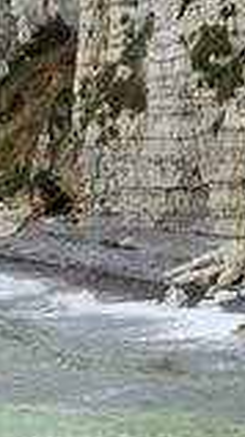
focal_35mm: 513
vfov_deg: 4.2
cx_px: -25
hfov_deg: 2.4
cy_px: 96
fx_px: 5947
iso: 200
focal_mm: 185
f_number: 10
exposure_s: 1/250
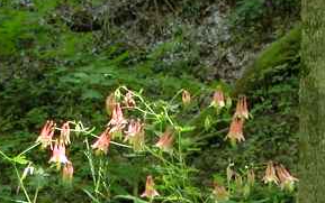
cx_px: 164
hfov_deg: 9.7
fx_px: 1914
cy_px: 473
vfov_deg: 5.9
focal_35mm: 216
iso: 100
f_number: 7.5
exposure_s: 1/15.3
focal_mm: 11.6
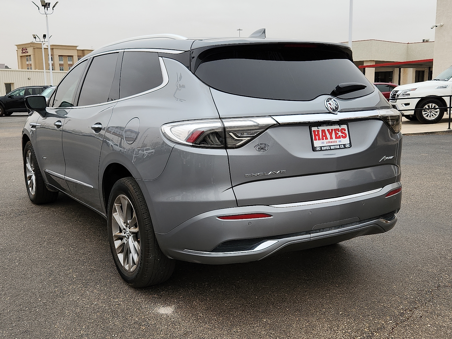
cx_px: 226
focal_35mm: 23
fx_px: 300
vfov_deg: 58.9
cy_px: 170
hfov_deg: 73.9
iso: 50
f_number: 1.8
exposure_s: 1/500
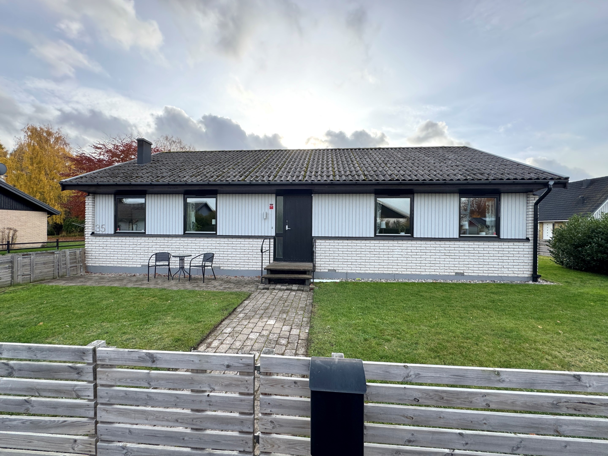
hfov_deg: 102.1
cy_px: 228
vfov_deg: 85.7
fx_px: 246
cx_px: 304
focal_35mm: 14
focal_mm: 2.22
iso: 40
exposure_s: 1/371
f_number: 2.2
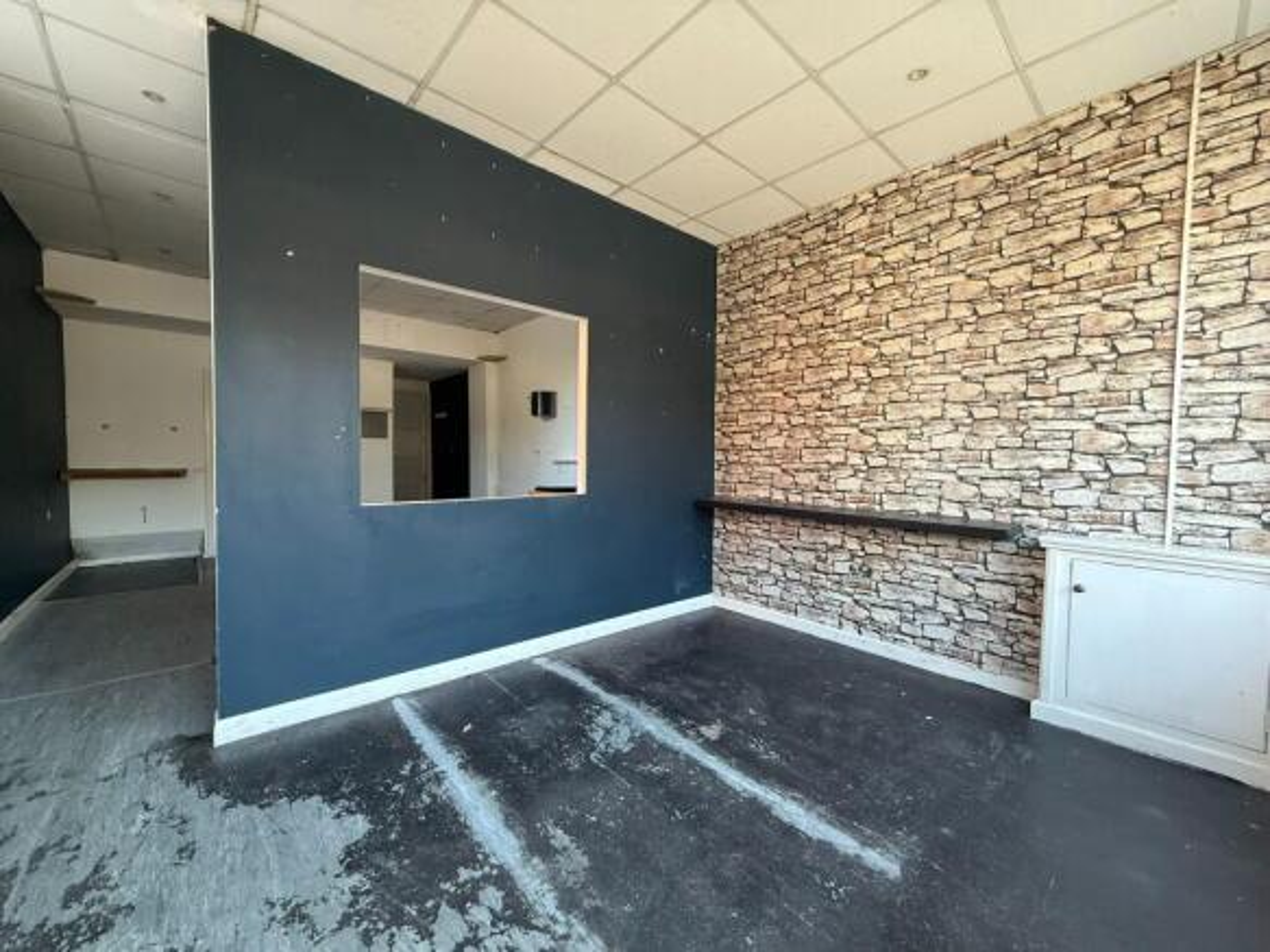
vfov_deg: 85.7
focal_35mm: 14
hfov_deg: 102.1
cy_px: 476
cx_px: 635
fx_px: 514
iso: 250
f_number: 2.2
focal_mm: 2.22
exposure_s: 1/99
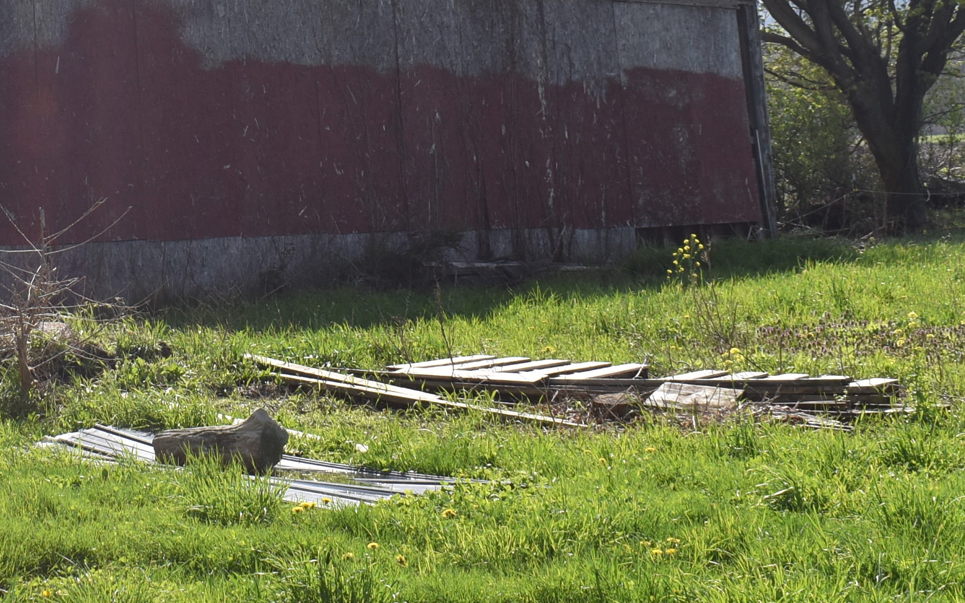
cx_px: 35
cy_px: -40
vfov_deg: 12.4
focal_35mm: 104
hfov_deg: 19.5
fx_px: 2742
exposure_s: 1/320
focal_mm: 27
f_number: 9
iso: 200
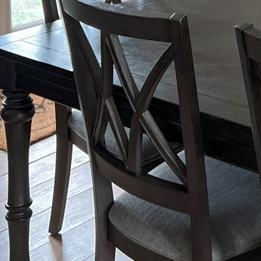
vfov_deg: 16.8
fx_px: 802
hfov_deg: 17.4
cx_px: 335
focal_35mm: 94
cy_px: -126
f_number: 1.5
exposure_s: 1/119
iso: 125
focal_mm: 5.7
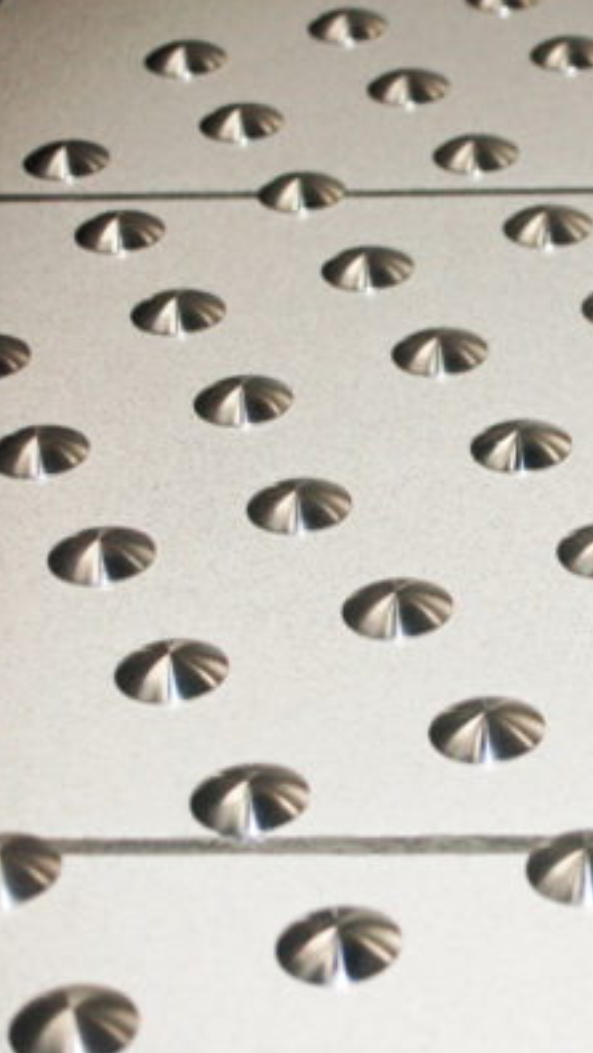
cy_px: 528
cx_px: 774
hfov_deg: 10.0
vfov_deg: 18.0
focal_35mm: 119
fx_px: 3324
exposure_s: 1/60
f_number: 5.6
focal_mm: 50
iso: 400
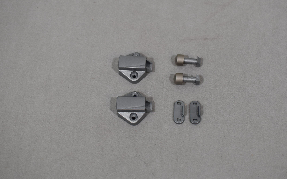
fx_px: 430
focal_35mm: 55
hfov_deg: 36.8
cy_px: 83
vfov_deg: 23.5
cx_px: 162
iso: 360
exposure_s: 1/125
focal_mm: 30
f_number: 5.6
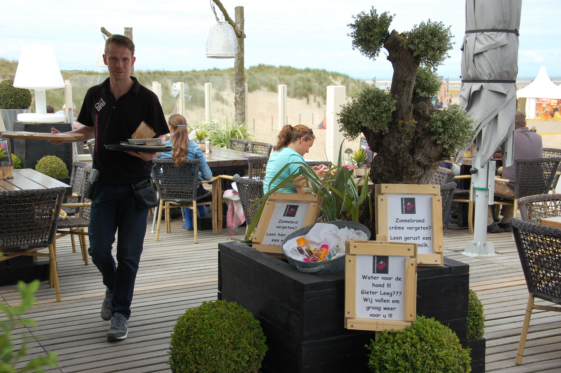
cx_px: 280
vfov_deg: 28.0
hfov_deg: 41.1
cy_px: 186
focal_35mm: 48
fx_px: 747
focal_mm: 32
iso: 200
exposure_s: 1/200
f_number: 7.1
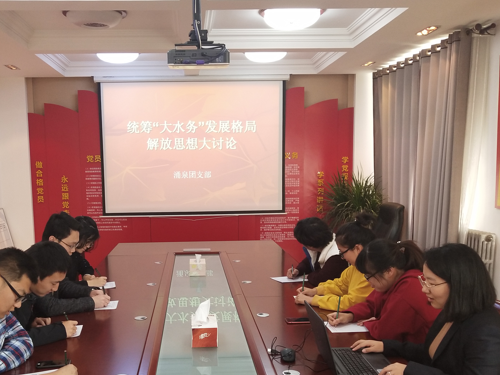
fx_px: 621
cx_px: 202
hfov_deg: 43.6
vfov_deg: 33.4
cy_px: 244
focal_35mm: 43
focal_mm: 3.95
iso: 248
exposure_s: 1/50
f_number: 1.8
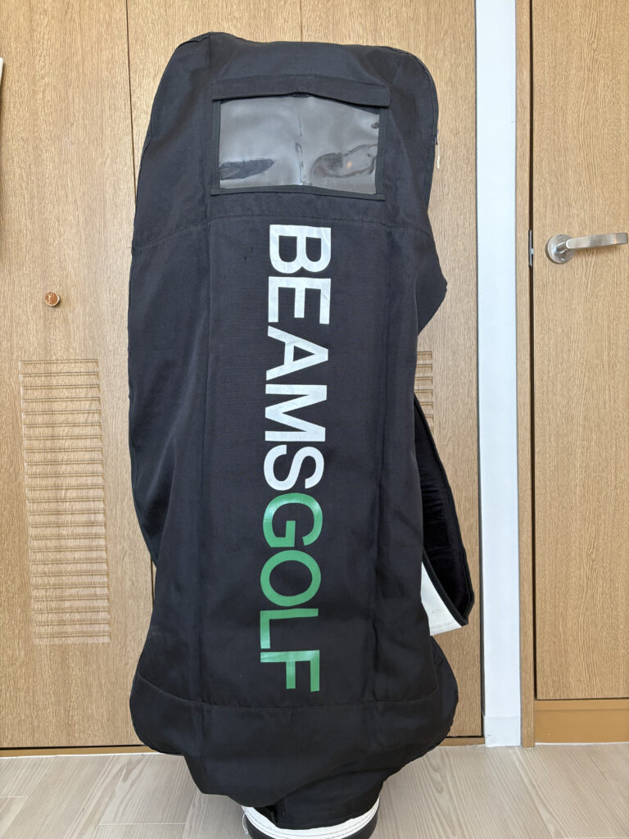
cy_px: 420
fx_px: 630
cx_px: 314
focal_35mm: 26
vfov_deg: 67.3
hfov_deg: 53.1
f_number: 1.6
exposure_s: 1/66
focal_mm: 5.96
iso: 125
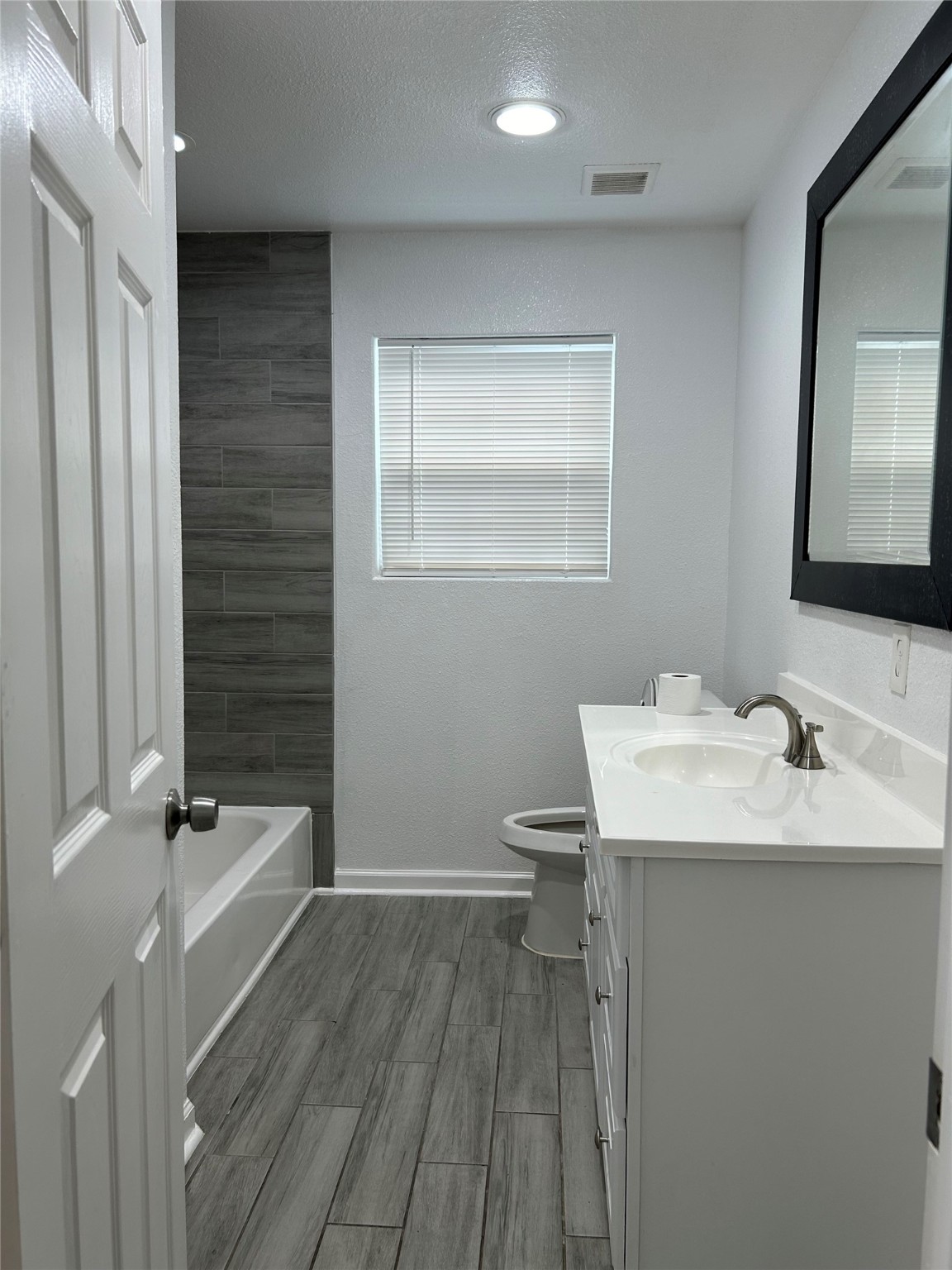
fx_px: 953
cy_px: 635
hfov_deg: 53.1
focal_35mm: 26
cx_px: 476
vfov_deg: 67.3
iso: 64
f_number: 1.5
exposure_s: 1/120
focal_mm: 5.7
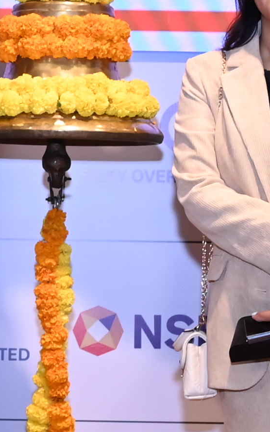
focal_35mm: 186
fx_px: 2191
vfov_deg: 11.3
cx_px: 14
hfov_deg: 7.0
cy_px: 157
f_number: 5.6
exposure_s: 1/100
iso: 1250
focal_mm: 27
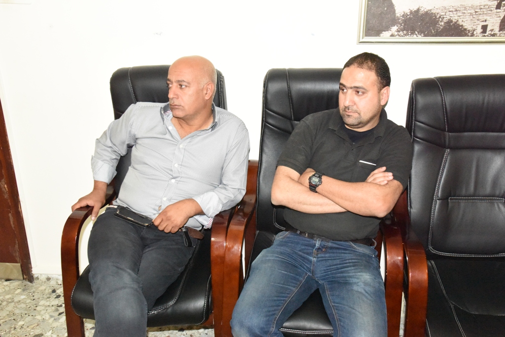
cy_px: 168
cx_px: 252
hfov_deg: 55.8
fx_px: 477
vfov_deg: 38.9
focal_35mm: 34
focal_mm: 34
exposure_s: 1/100
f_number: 10
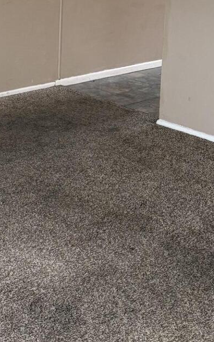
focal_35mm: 81
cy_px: 8
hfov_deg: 15.2
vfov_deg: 24.5
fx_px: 755
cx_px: -82
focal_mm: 6.76
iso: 200
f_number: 1.78
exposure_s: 1/83
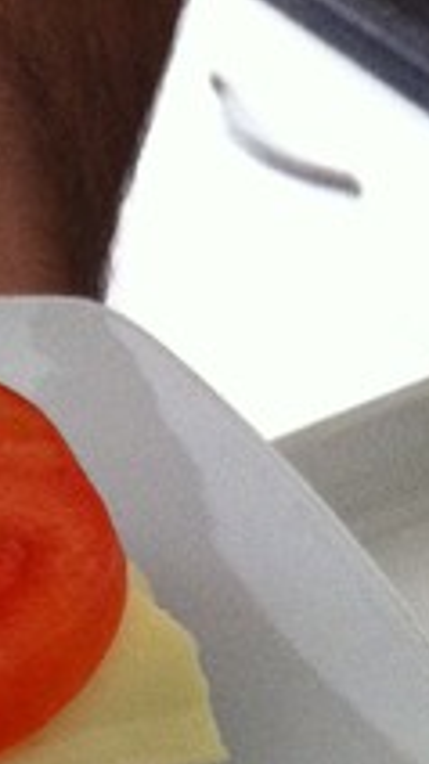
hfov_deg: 12.9
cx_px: -148
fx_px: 1823
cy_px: 897
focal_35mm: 90
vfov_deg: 22.0
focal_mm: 3.85
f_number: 2.8
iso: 250
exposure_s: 1/15
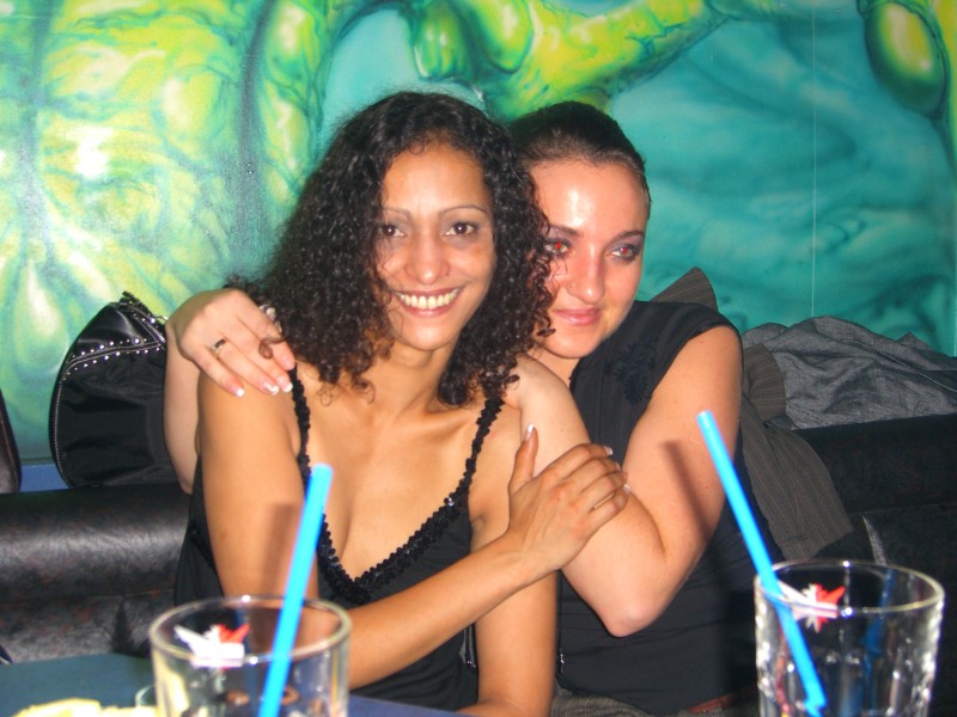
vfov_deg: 31.5
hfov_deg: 41.2
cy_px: 358
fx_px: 1272
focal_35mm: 46
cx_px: 478
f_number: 3.1
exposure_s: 1/60
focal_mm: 9.5
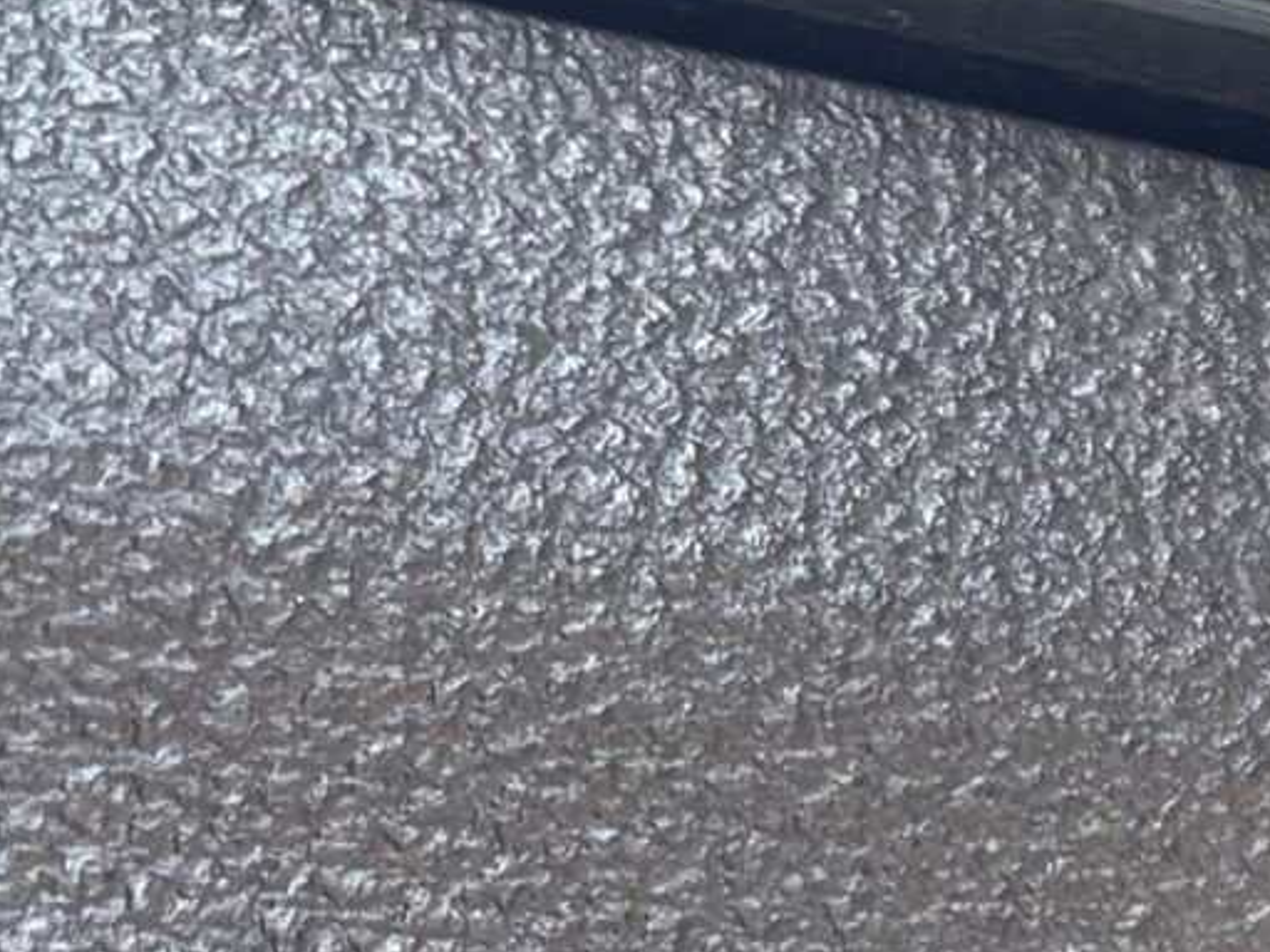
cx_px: 1855
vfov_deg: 13.1
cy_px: 1636
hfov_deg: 17.2
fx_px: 3816
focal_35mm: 104
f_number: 1.6
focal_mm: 4.2
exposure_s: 1/121
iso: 100
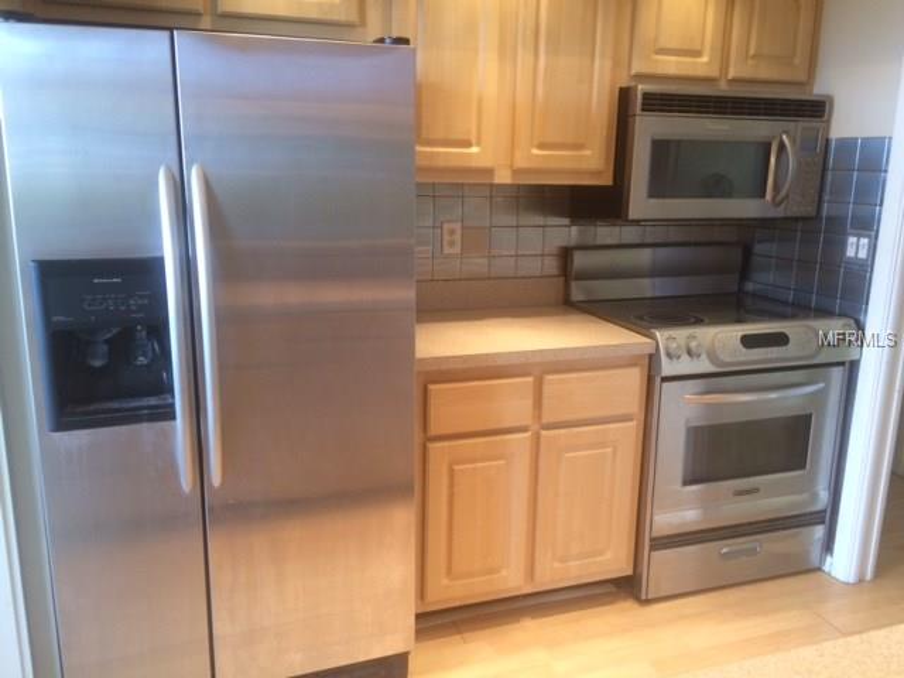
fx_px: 757
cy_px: 339
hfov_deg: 61.7
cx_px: 452
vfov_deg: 48.2
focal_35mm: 29
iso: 64
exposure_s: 1/30
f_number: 2.2
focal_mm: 4.15
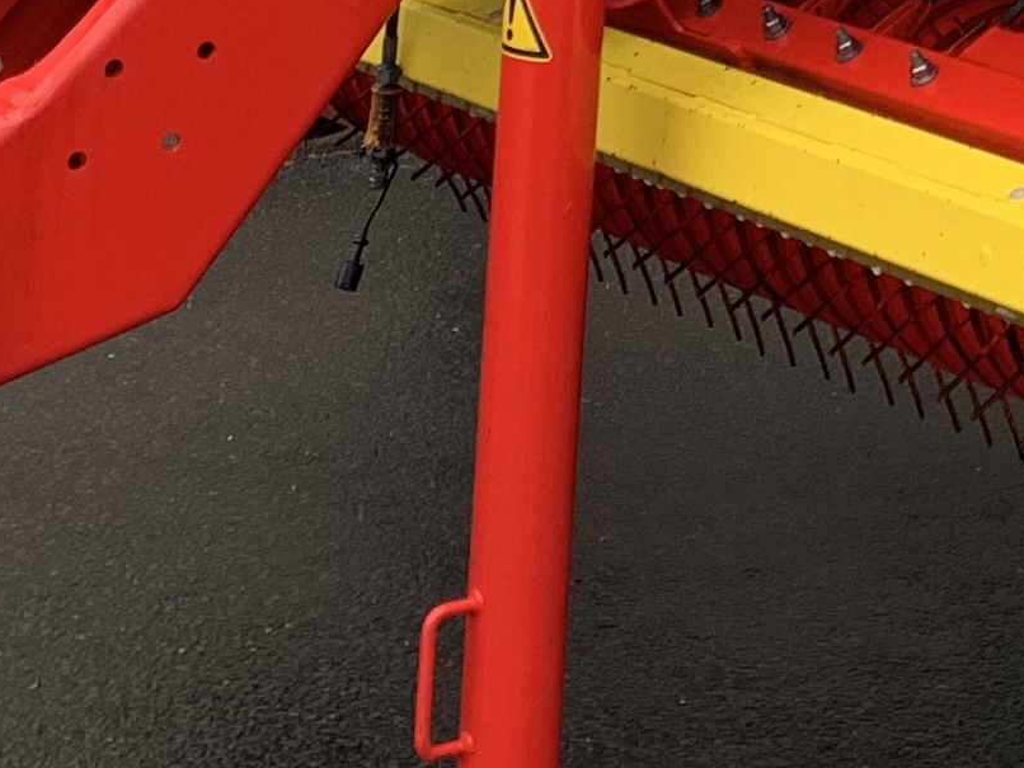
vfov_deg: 10.4
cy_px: -847
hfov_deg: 14.2
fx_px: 3847
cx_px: 1549
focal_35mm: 130
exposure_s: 1/134
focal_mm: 4.25
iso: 25
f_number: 1.8
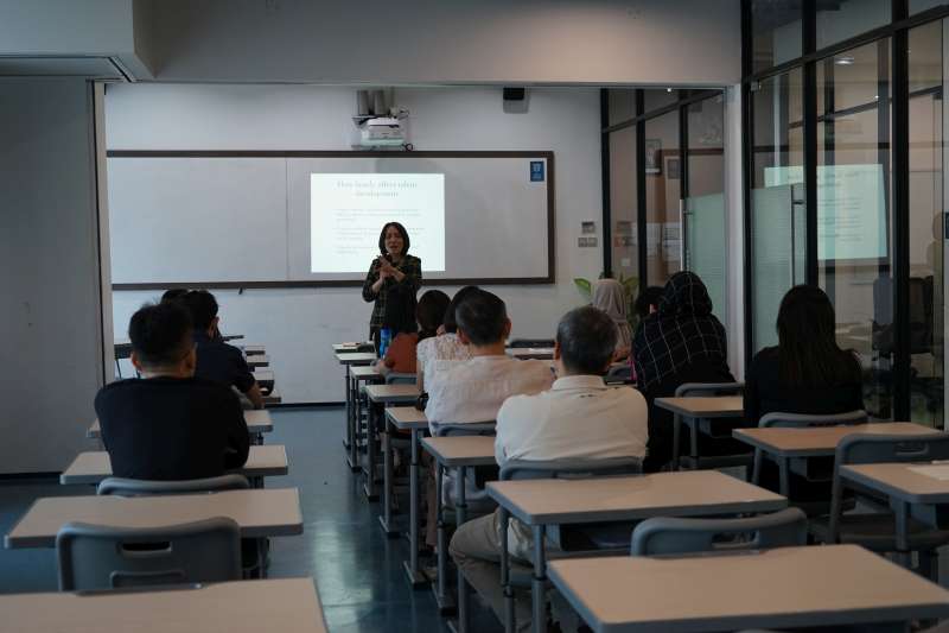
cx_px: 474
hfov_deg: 42.8
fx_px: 1212
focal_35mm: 46
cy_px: 316
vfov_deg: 29.2
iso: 800
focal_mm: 46
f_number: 4.5
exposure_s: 1/160
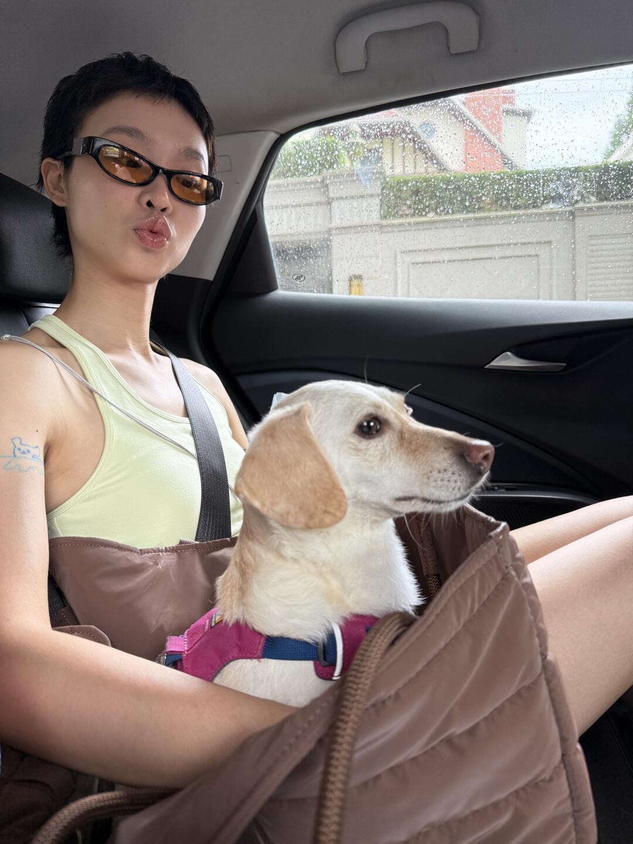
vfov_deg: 71.6
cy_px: 422
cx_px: 316
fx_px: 585
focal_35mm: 24
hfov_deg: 56.8
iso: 200
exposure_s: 1/81
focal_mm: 6.76
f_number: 1.78
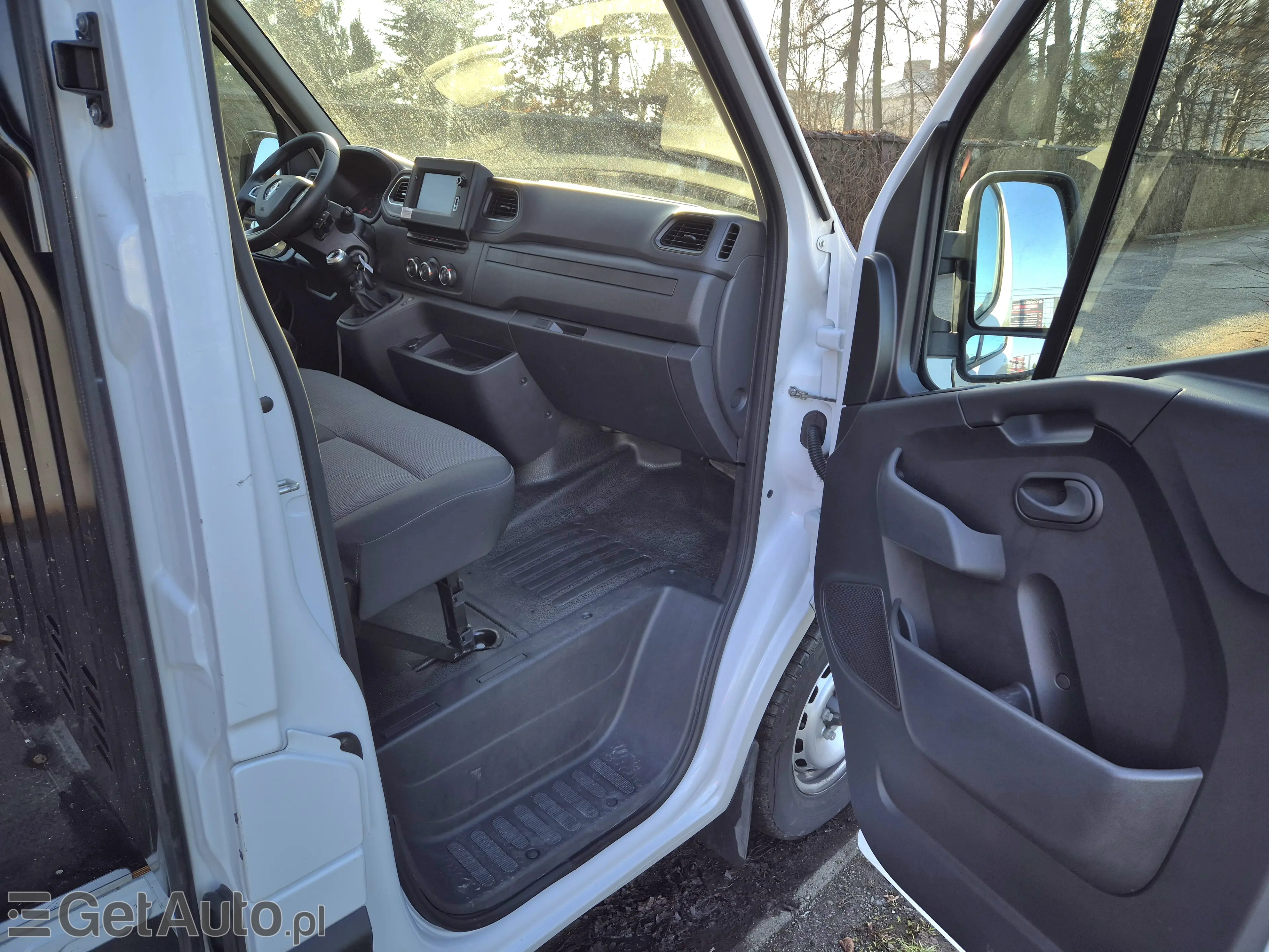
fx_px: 843
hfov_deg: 73.9
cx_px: 634
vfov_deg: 58.9
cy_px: 476
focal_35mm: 23
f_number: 1.8
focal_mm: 5.4
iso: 25
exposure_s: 1/233
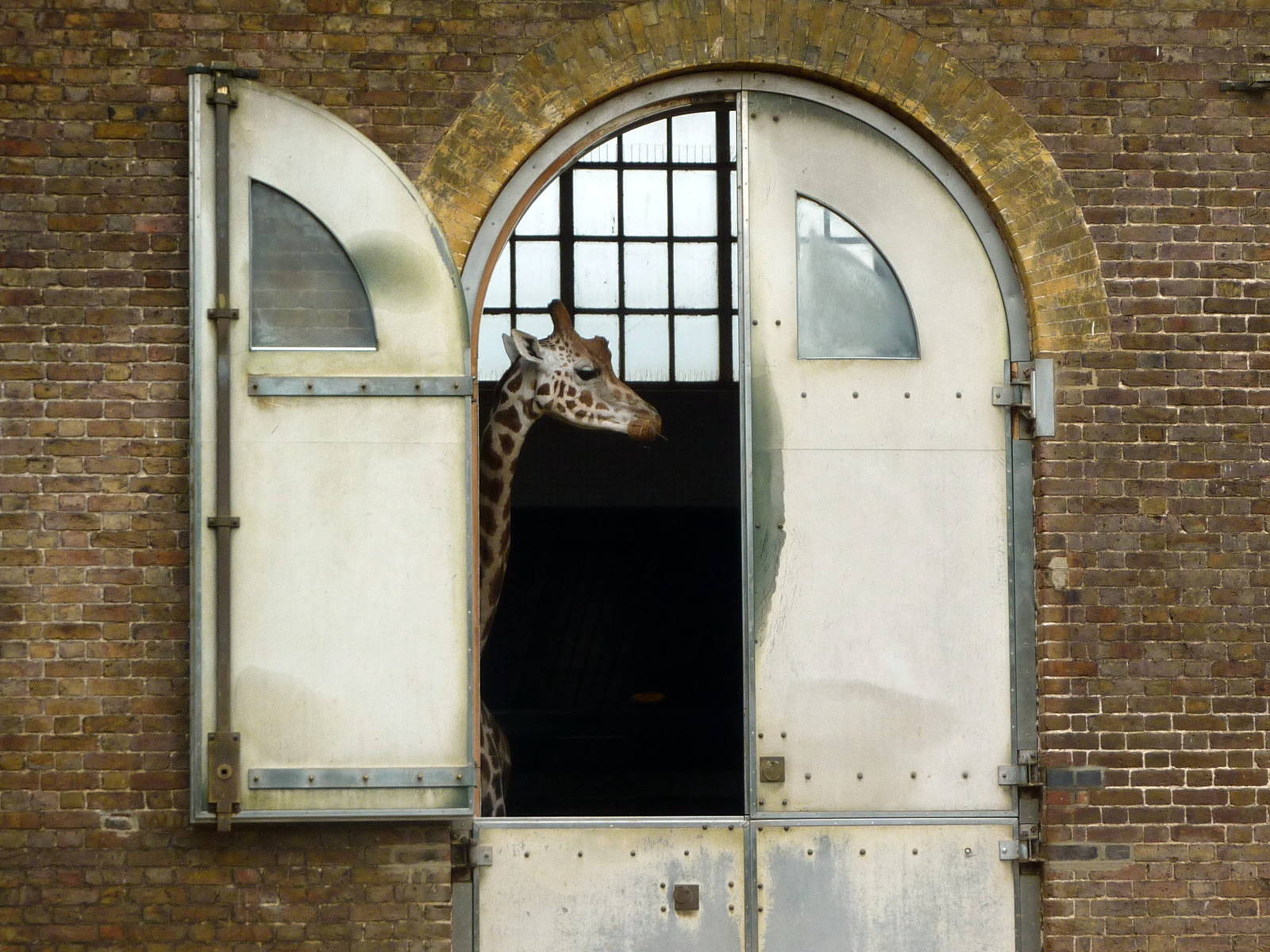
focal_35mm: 112
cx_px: 635
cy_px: 476
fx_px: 4109
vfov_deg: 13.2
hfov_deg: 17.6
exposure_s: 1/200
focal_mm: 12.8
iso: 80
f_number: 4.2
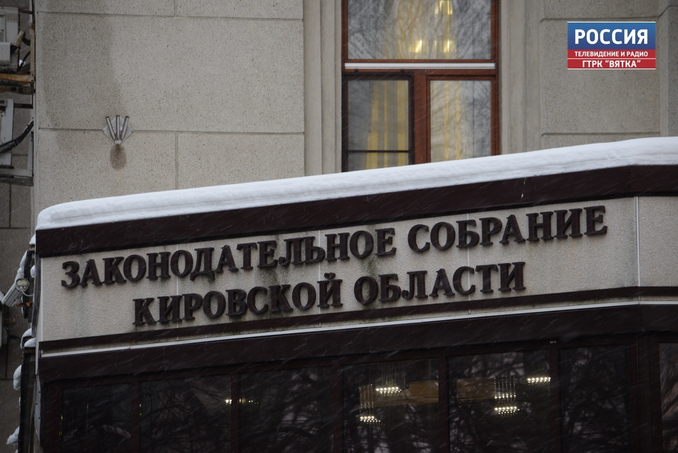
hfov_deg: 10.5
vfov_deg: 7.0
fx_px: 3673
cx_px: 339
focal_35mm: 195
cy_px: 226
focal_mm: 130
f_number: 4.8
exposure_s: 1/80
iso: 400
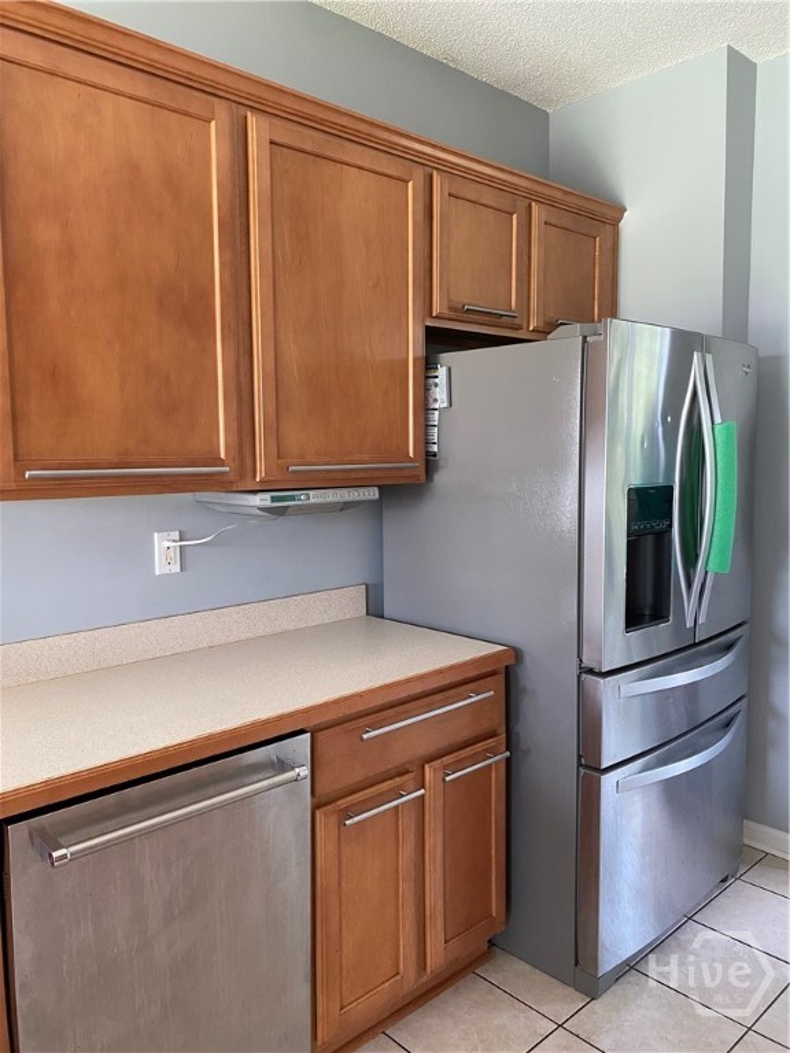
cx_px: 395
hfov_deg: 53.1
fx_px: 791
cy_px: 526
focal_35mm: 26
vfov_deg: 67.3
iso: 200
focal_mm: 4.25
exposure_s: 1/60
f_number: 1.8
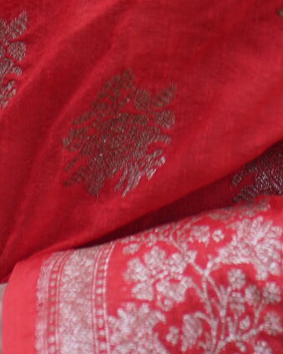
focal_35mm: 482
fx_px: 5048
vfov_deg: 4.0
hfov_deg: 3.2
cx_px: 232
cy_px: -468
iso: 125
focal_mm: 85
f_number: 2.5
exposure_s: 1/400
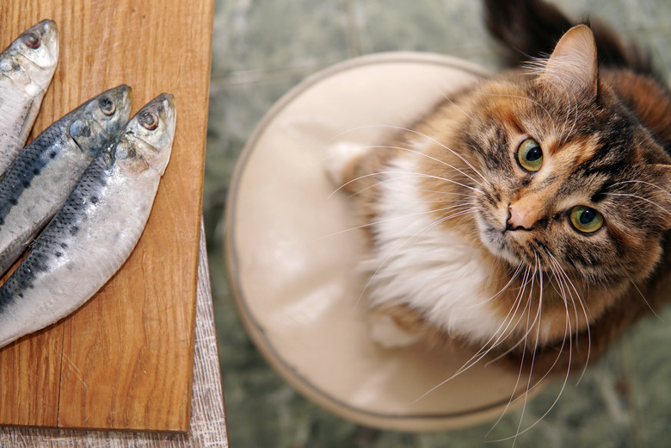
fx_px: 839
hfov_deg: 43.6
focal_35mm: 45
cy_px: 224
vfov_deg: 29.9
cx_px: 336
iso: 320
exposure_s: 1/160
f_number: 3.2
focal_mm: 30
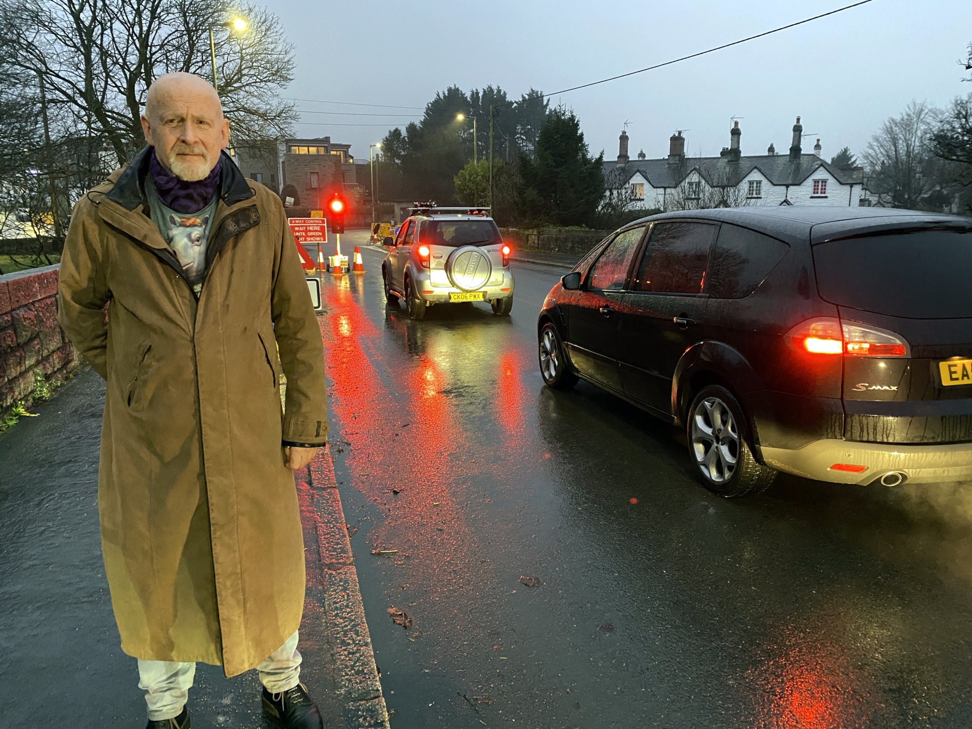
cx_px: 486
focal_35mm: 26
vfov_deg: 53.1
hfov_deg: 67.3
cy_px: 364
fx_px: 730
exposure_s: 1/32
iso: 640
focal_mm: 4.25
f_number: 1.8
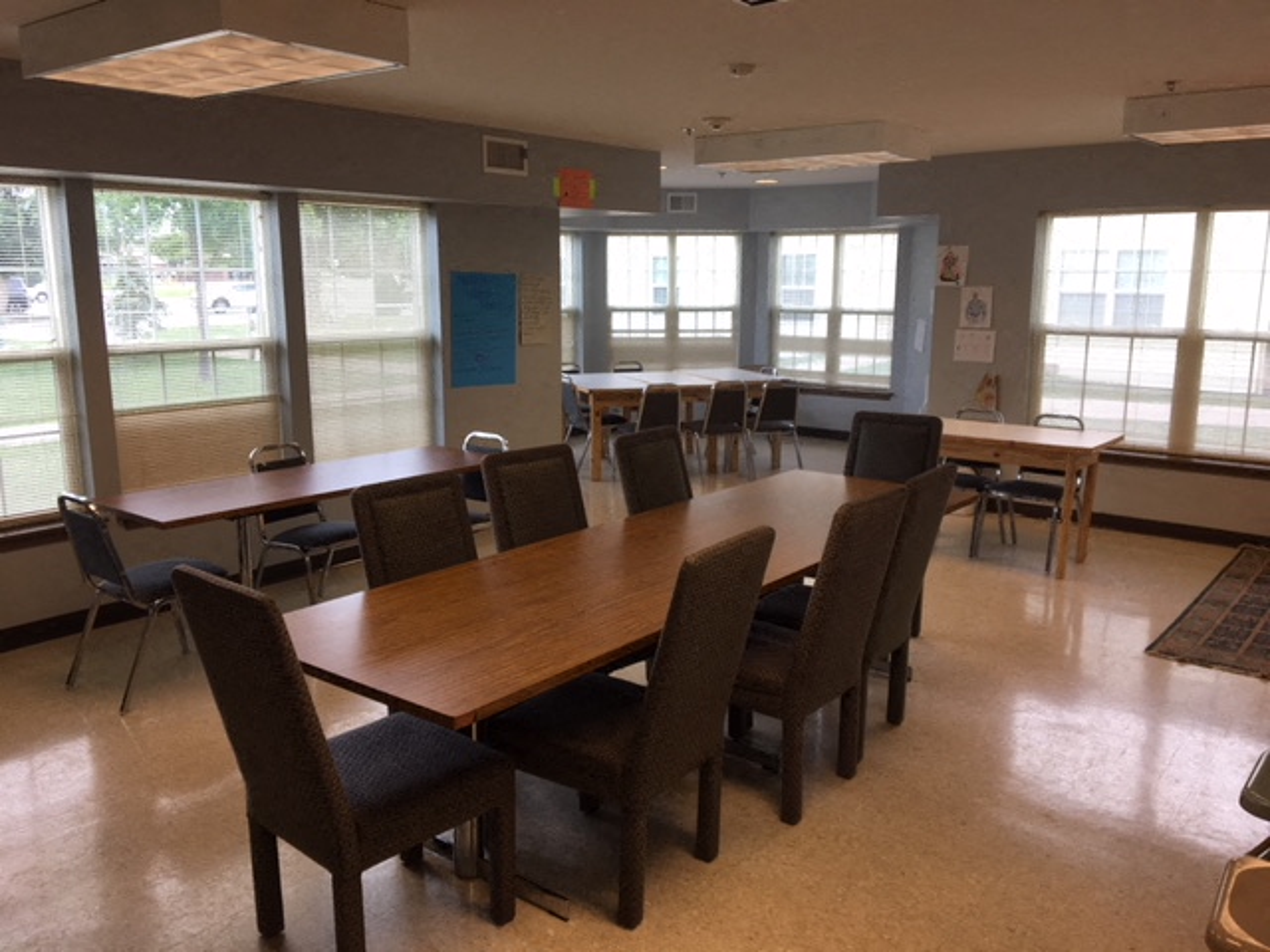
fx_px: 1064
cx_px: 635
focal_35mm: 29
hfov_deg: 61.7
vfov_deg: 48.2
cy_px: 476
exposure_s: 1/40
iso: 25
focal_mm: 4.15
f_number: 2.2
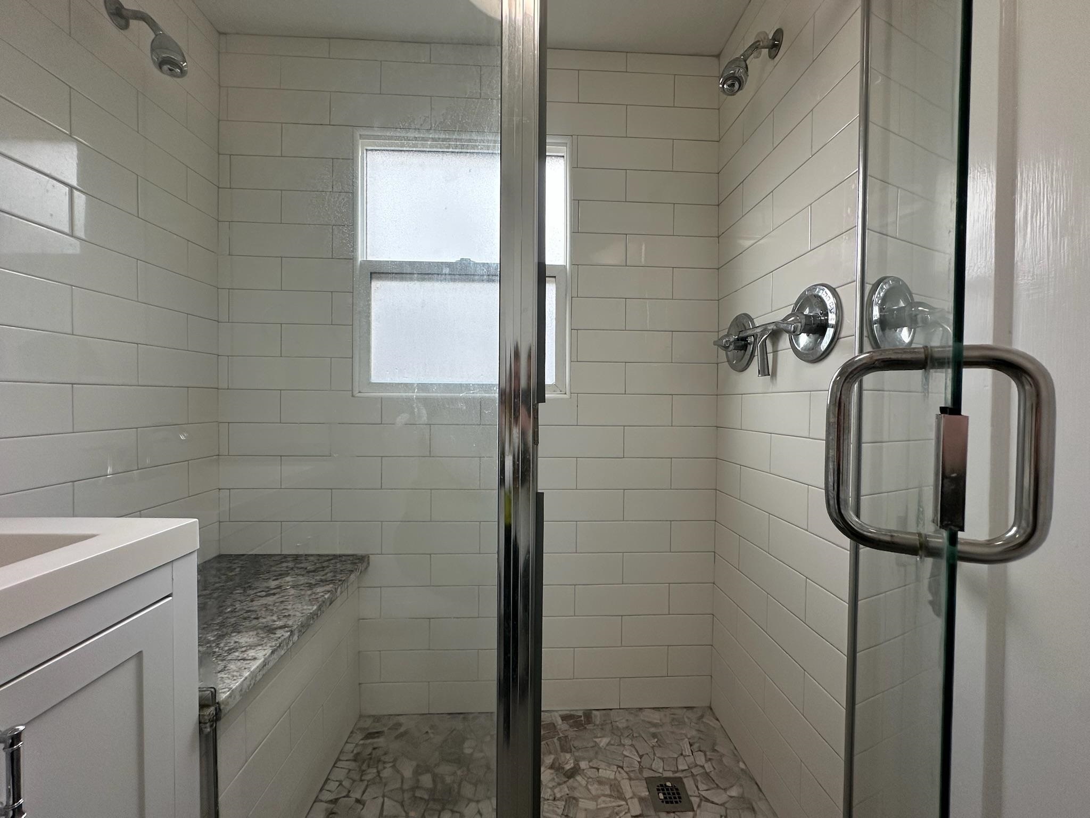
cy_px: 409
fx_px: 441
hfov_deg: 102.1
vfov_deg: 85.7
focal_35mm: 14
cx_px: 545
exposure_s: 1/120
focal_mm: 2.22
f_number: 2.2
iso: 125
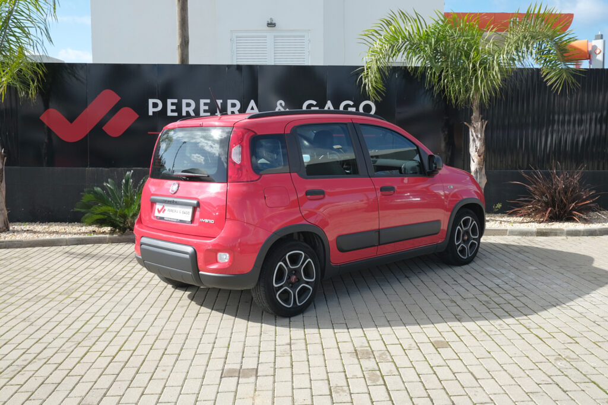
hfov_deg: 53.1
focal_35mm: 36
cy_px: 202
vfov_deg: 36.9
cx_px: 304
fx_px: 608
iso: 160
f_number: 9
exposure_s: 1/160
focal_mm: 24.2
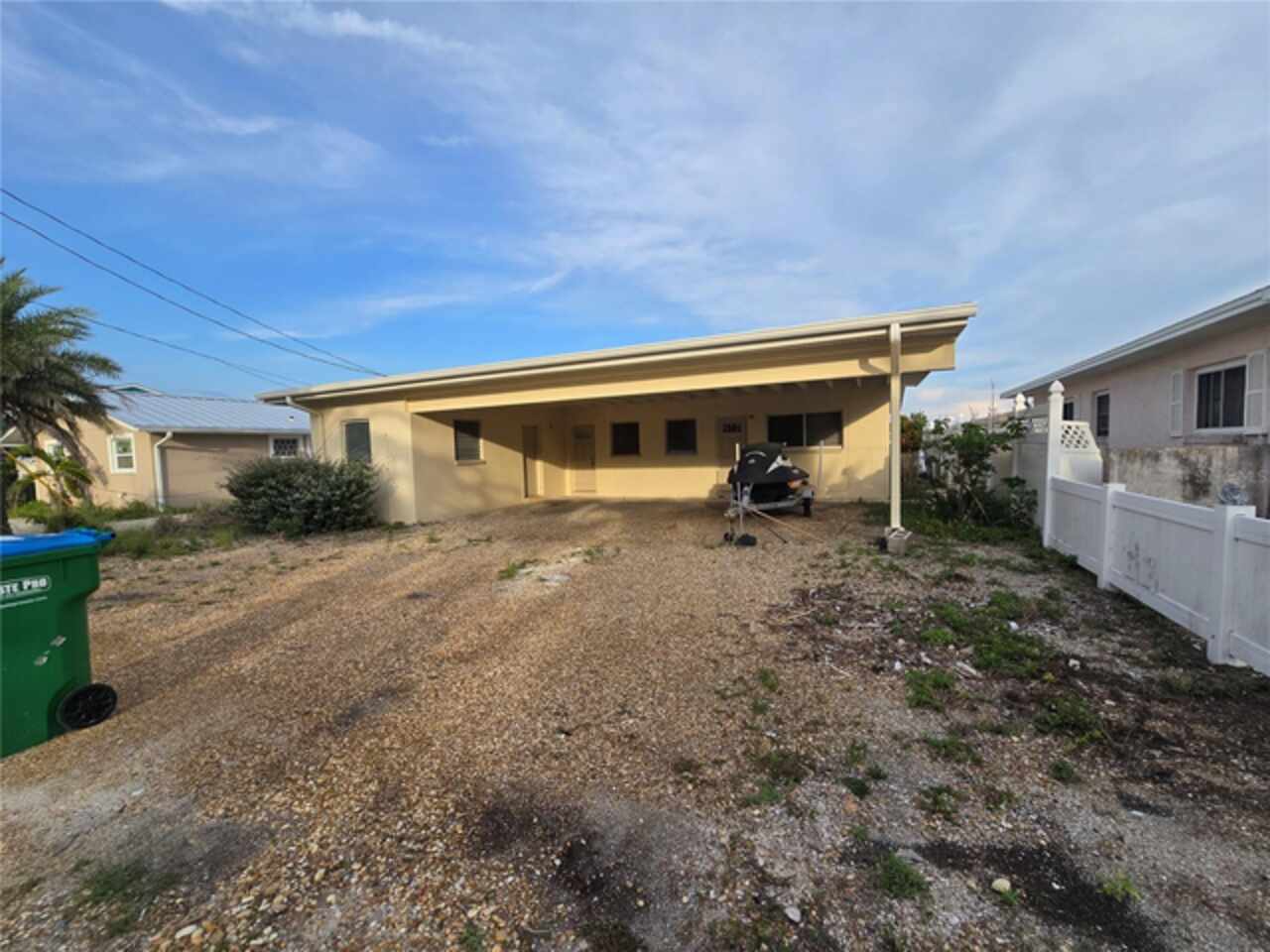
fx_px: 477
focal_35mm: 13
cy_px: 476
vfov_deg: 89.9
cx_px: 635
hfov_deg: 106.2
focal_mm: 2.2
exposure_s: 1/1078
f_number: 2.2
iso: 50
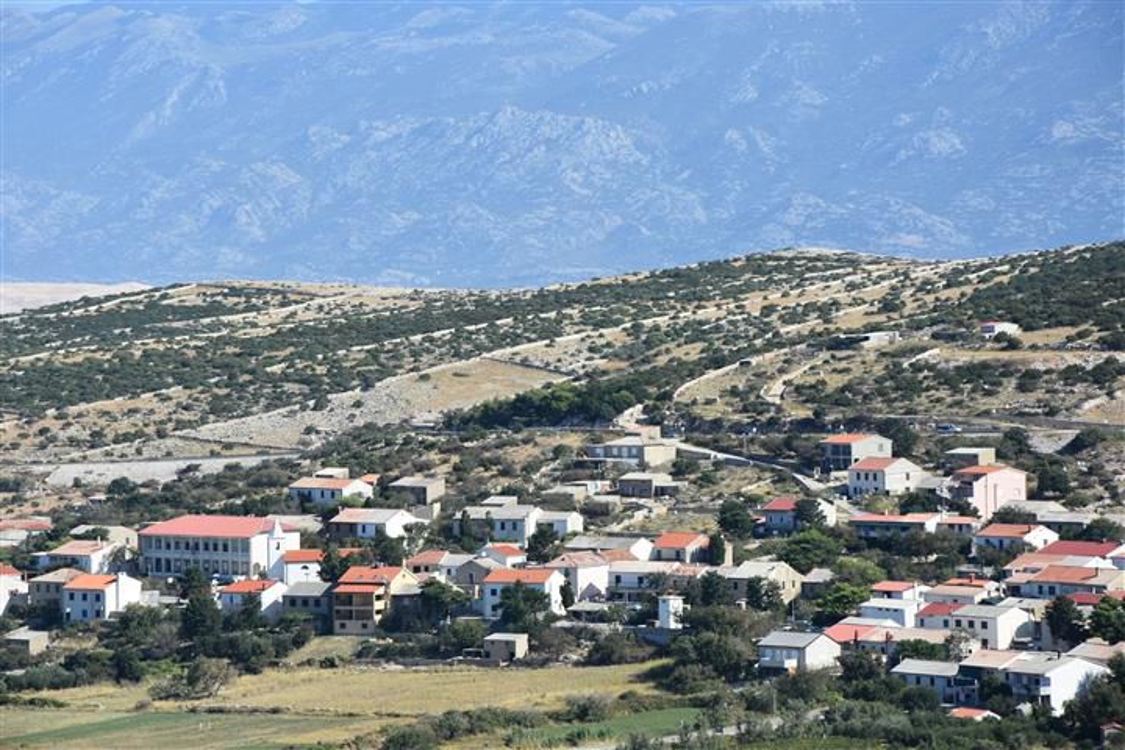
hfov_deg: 13.0
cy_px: 375
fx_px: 4921
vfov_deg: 8.7
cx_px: 562
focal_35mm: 158
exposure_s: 1/500
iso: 220
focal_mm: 105
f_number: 8
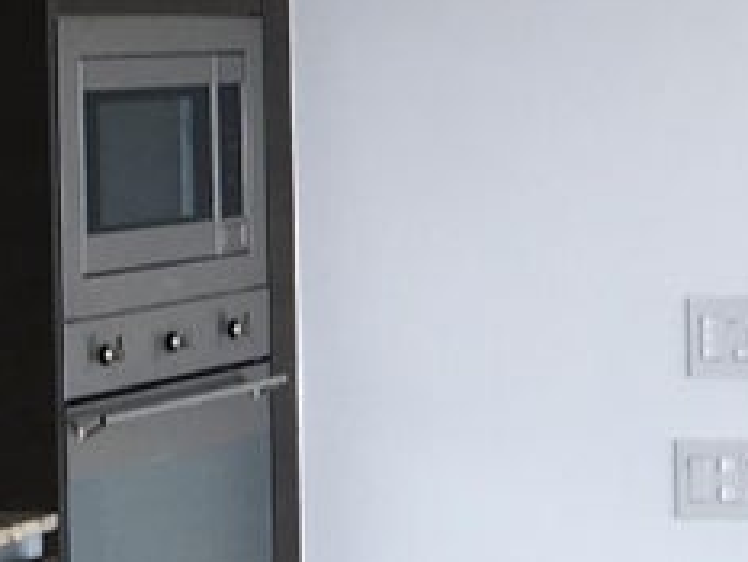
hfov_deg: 11.1
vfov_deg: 8.7
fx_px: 3675
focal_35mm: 170
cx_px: 1186
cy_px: 119
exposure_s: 1/109
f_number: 2.2
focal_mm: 4.15
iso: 25
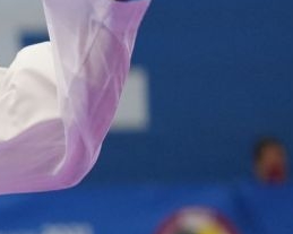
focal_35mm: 587
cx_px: -682
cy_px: 199
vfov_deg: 2.6
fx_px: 5088
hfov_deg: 3.2
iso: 1600
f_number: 2.8
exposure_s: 1/1000
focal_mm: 90
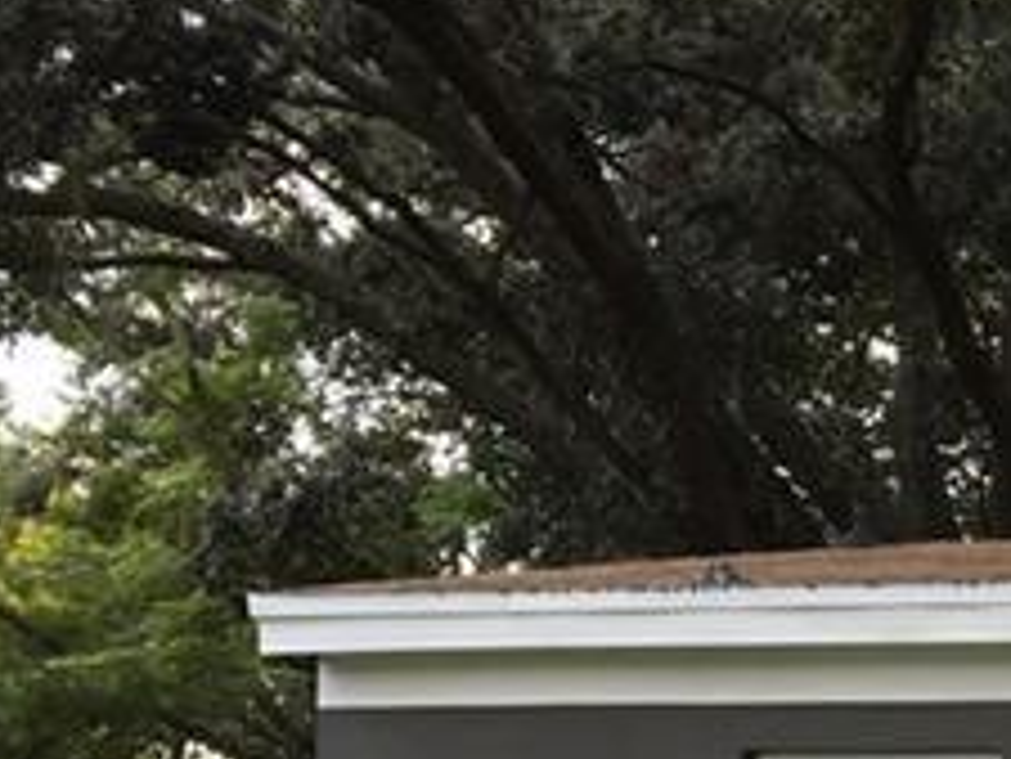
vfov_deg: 14.1
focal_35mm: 103
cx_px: 1541
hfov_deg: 17.1
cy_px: 813
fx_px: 3010
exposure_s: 1/134
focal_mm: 4.15
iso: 25
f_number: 2.2
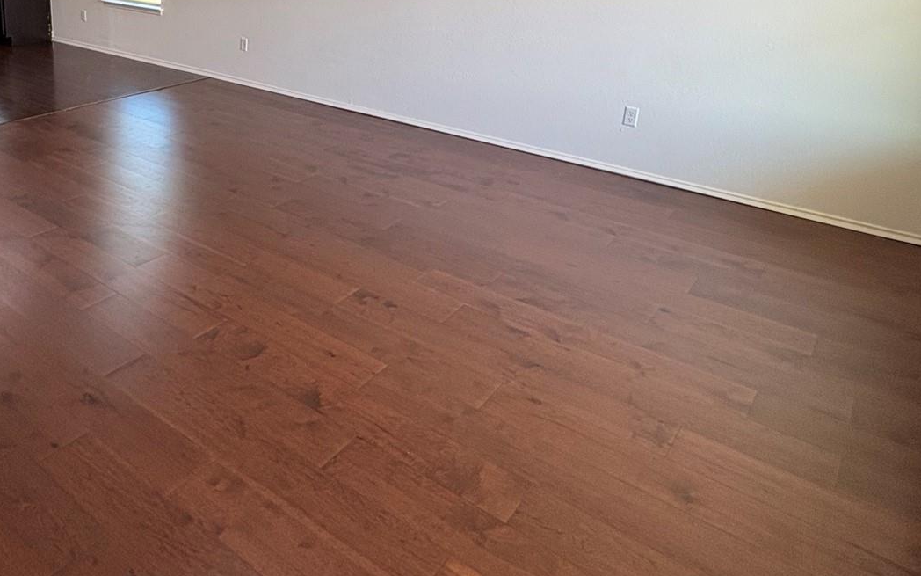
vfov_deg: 41.0
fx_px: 728
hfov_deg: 60.8
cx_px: 221
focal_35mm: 29
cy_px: 100
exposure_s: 1/120
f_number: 2.2
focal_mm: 2.22
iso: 200
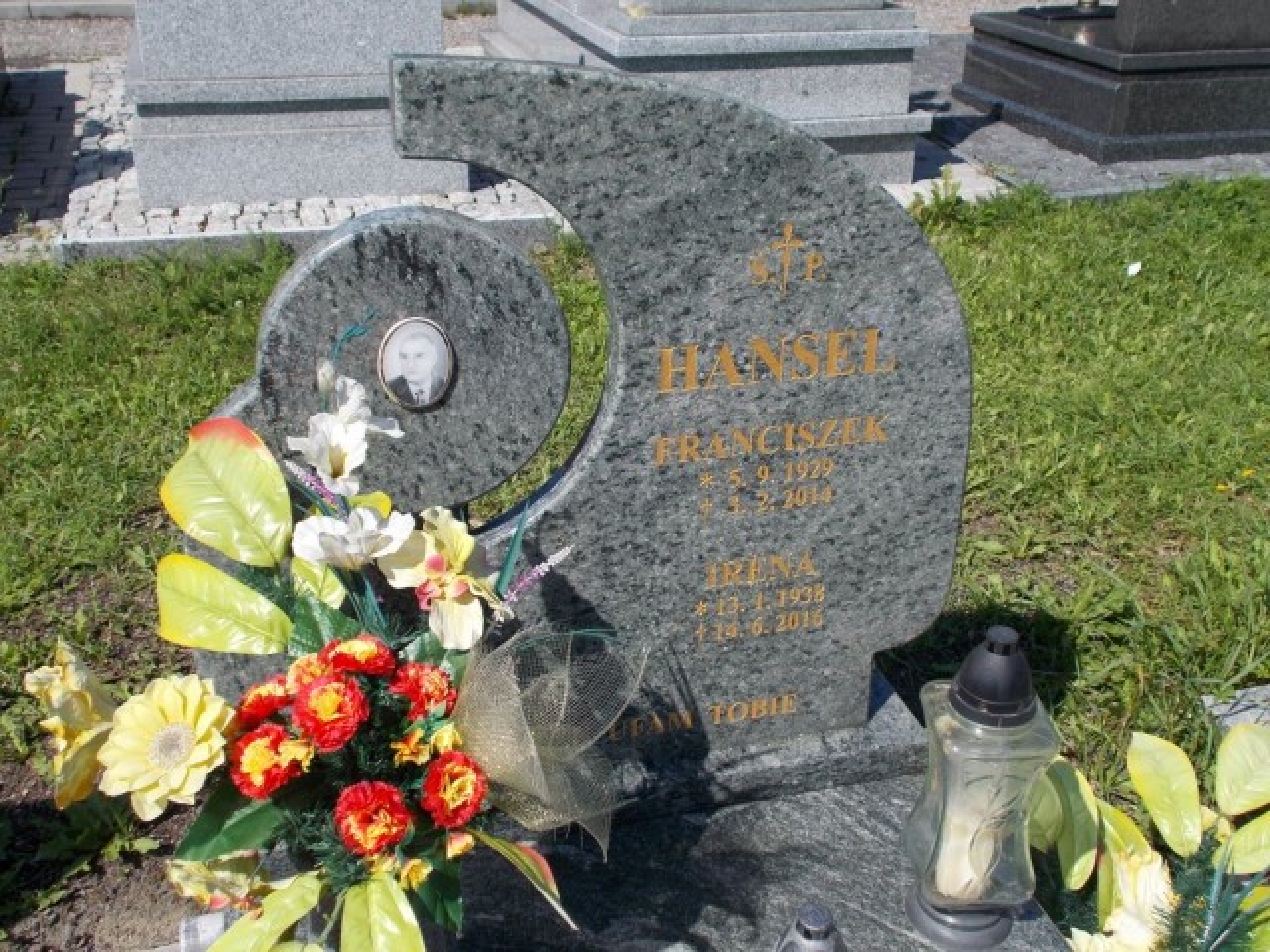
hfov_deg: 47.9
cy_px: 476
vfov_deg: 36.8
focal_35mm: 39
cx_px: 635
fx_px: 1431
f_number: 9.8
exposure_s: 1/125
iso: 80
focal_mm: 6.9
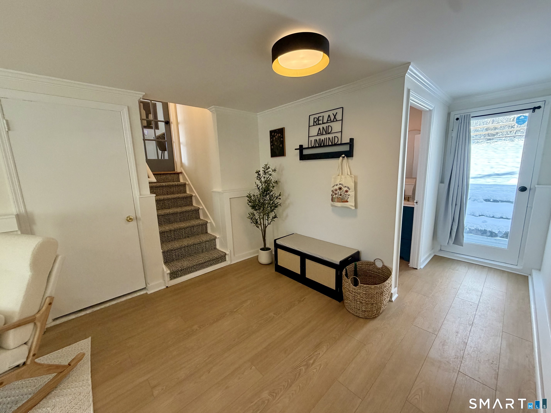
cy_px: 206
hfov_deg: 102.1
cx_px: 276
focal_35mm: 14
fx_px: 223
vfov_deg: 85.7
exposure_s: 1/120
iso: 250
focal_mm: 2.22
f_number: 2.2
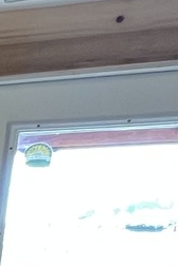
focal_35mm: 103
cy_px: 411
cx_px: -540
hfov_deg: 8.0
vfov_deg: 17.6
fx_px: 764
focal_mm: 1.57
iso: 160
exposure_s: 1/60
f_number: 1.8
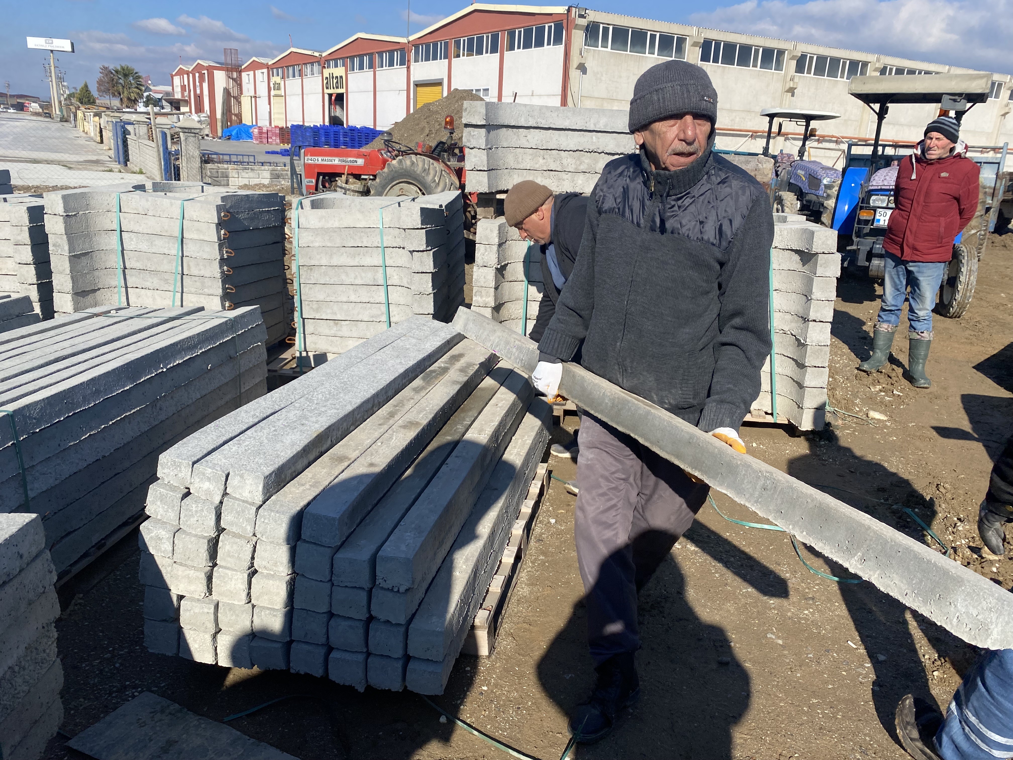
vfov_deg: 53.1
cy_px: 380
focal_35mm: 26
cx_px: 506
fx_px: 761
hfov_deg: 67.3
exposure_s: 1/3401
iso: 32
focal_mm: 4.25
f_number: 1.8
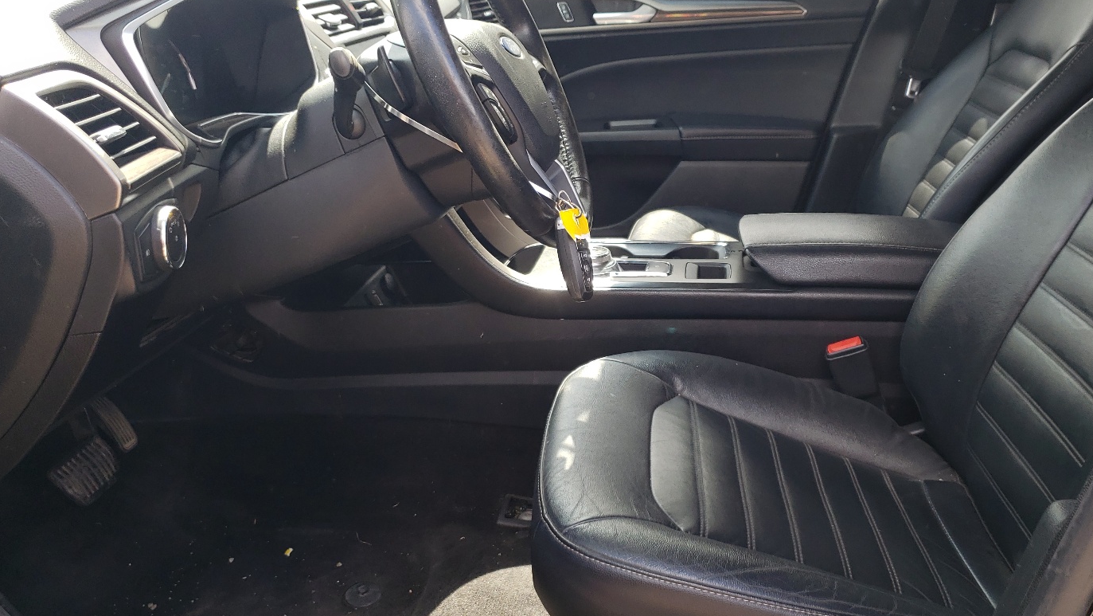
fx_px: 957
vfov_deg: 35.6
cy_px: 347
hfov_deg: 59.4
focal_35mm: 33
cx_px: 598
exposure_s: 1/213
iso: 50
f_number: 1.5
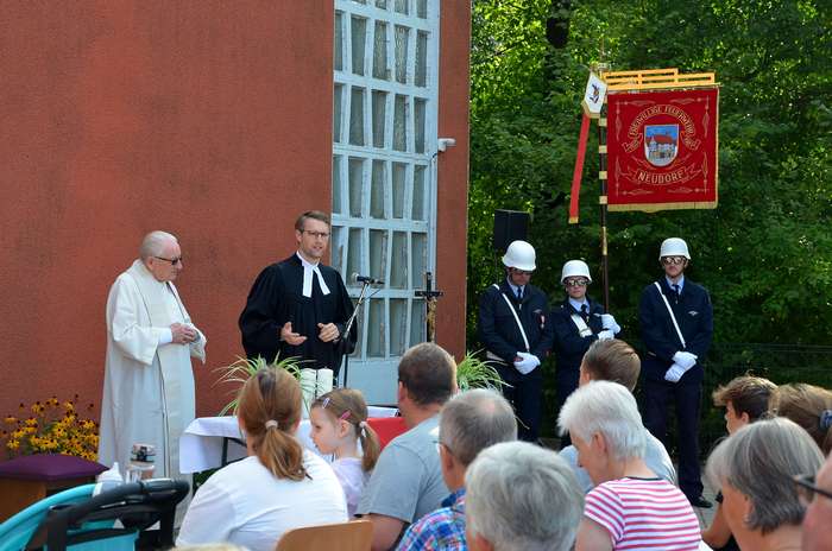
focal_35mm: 75
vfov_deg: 18.1
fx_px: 1730
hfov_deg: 27.0
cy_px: 276
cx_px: 416
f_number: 7.1
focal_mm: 50
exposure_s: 1/160
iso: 200
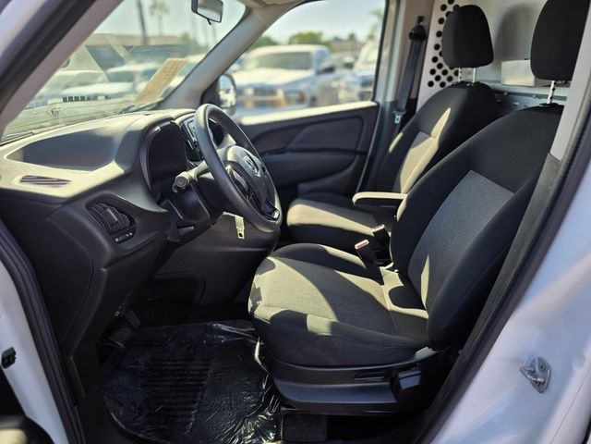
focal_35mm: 23
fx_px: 393
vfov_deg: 58.9
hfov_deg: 73.9
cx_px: 296
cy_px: 222
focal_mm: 6.3
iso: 25
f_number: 1.7
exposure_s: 1/359
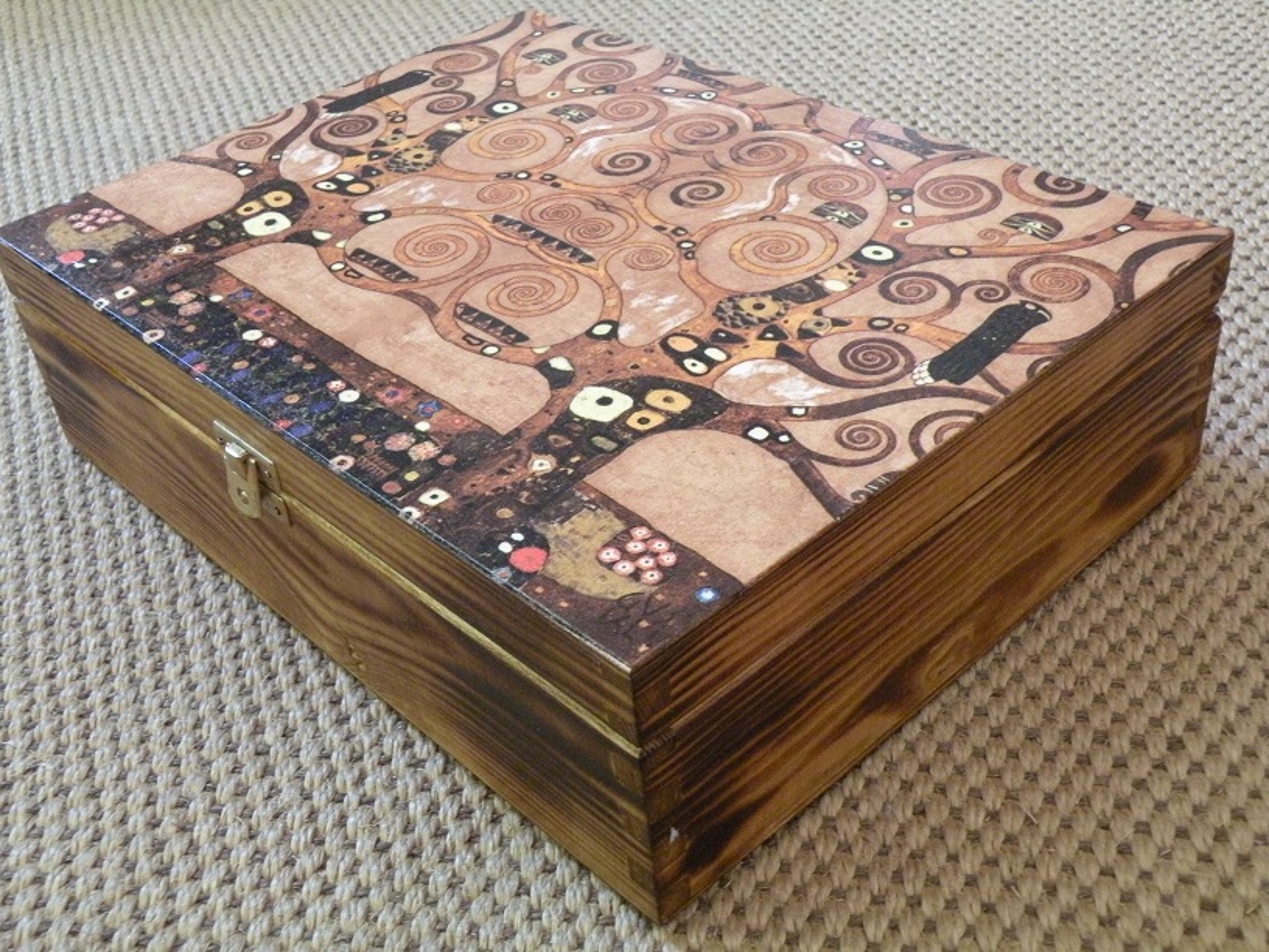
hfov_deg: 44.8
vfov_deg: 34.3
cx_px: 634
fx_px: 1540
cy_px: 476
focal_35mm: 42
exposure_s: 1/12
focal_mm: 7.4
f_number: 3.2
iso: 400
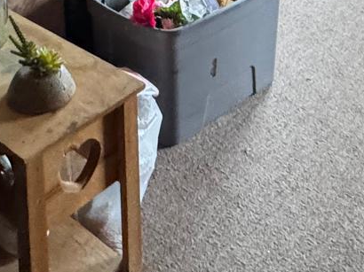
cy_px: -225
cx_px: 200
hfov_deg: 27.8
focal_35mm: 70
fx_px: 736
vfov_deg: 17.1
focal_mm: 2.22
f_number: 2.2
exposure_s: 1/60
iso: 800
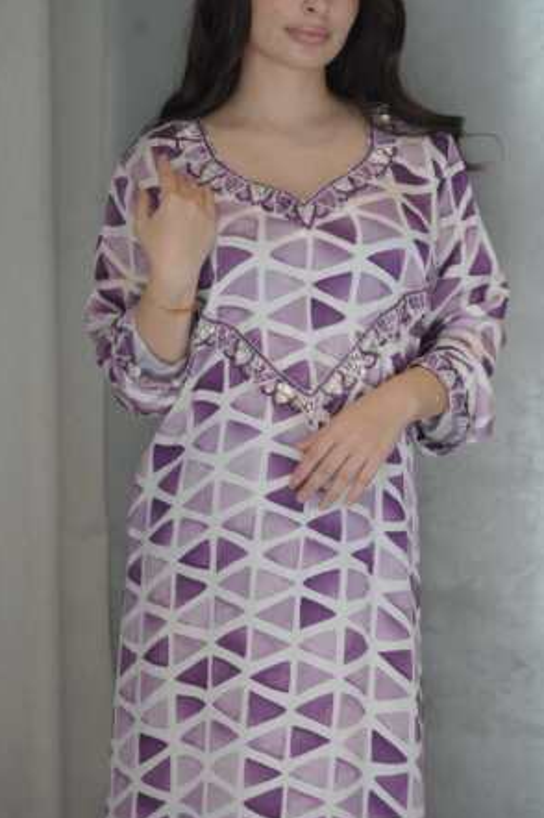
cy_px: 415
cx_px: 270
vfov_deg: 19.1
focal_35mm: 107
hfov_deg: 12.8
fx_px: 2429
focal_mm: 105
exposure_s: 1/320
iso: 2500
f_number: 4
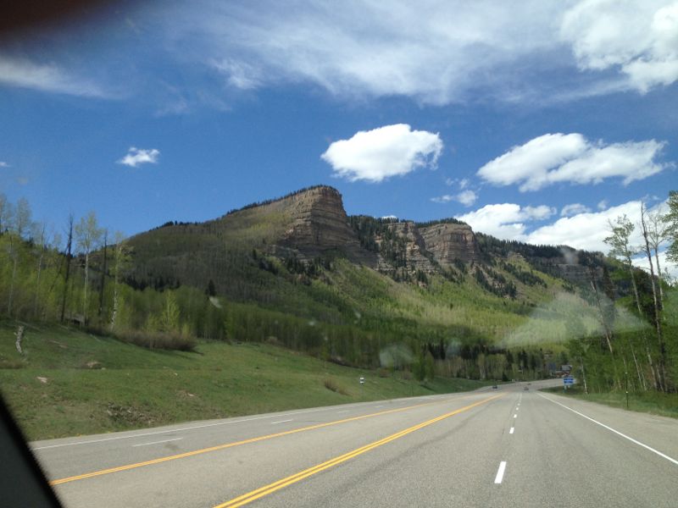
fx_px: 686
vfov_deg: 40.7
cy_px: 254
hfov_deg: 52.6
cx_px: 339
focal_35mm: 35
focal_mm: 4.28
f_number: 2.4
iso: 50
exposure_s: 1/1493
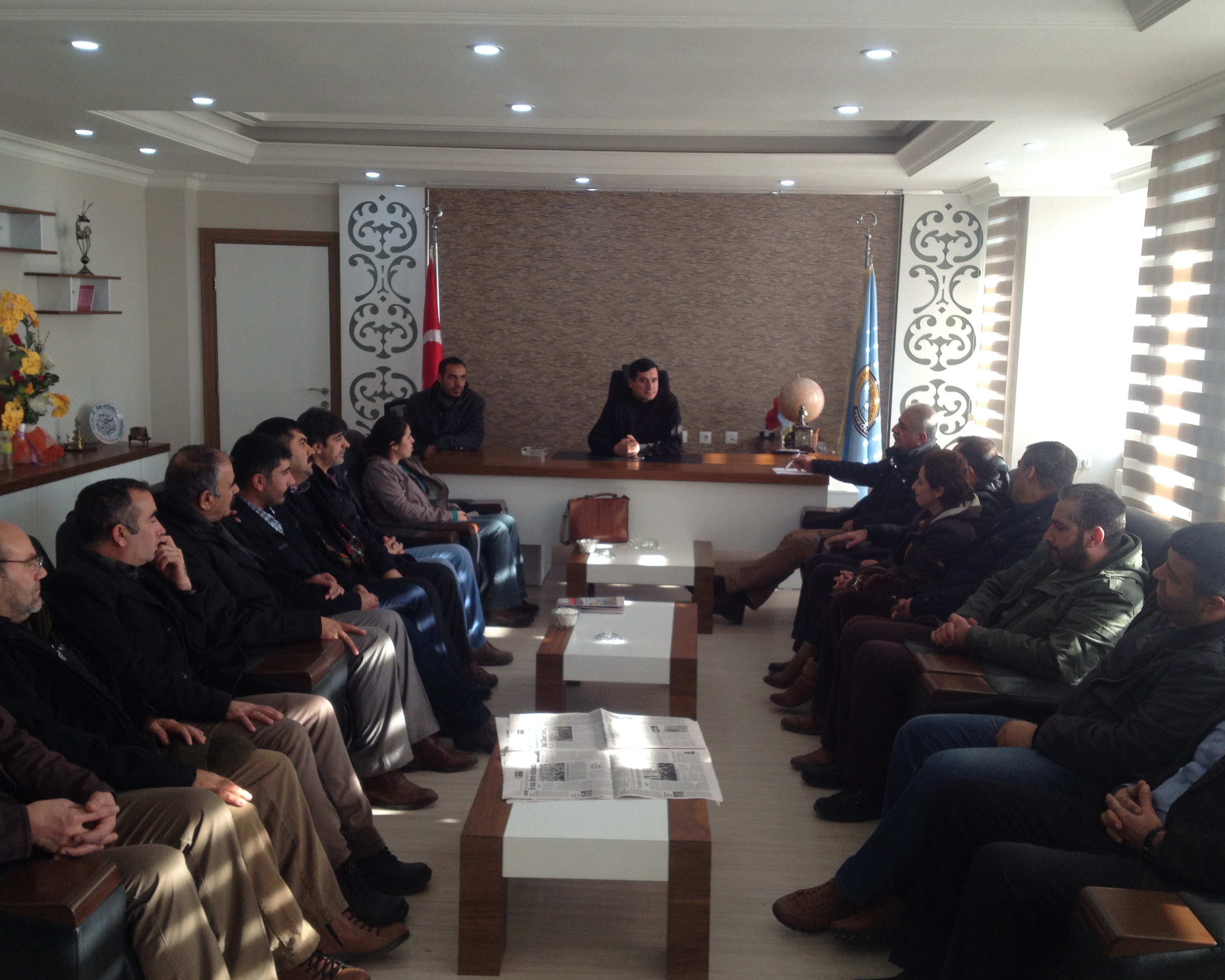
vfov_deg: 40.1
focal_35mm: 37
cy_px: 485
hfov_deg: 49.1
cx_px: 628
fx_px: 1341
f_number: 2.4
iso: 64
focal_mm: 4.28
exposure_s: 1/60
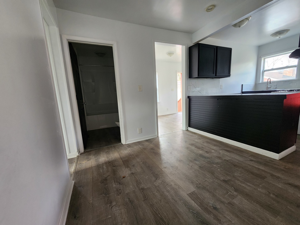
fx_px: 113
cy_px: 112
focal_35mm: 13
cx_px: 150
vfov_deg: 89.9
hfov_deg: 106.2
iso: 320
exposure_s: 1/60
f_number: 2.2
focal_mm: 2.2
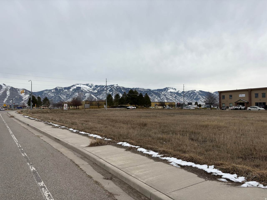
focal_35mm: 26
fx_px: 201
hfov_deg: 67.3
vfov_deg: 53.1
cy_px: 100
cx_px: 134
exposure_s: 1/3448
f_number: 1.6
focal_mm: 5.96
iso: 50
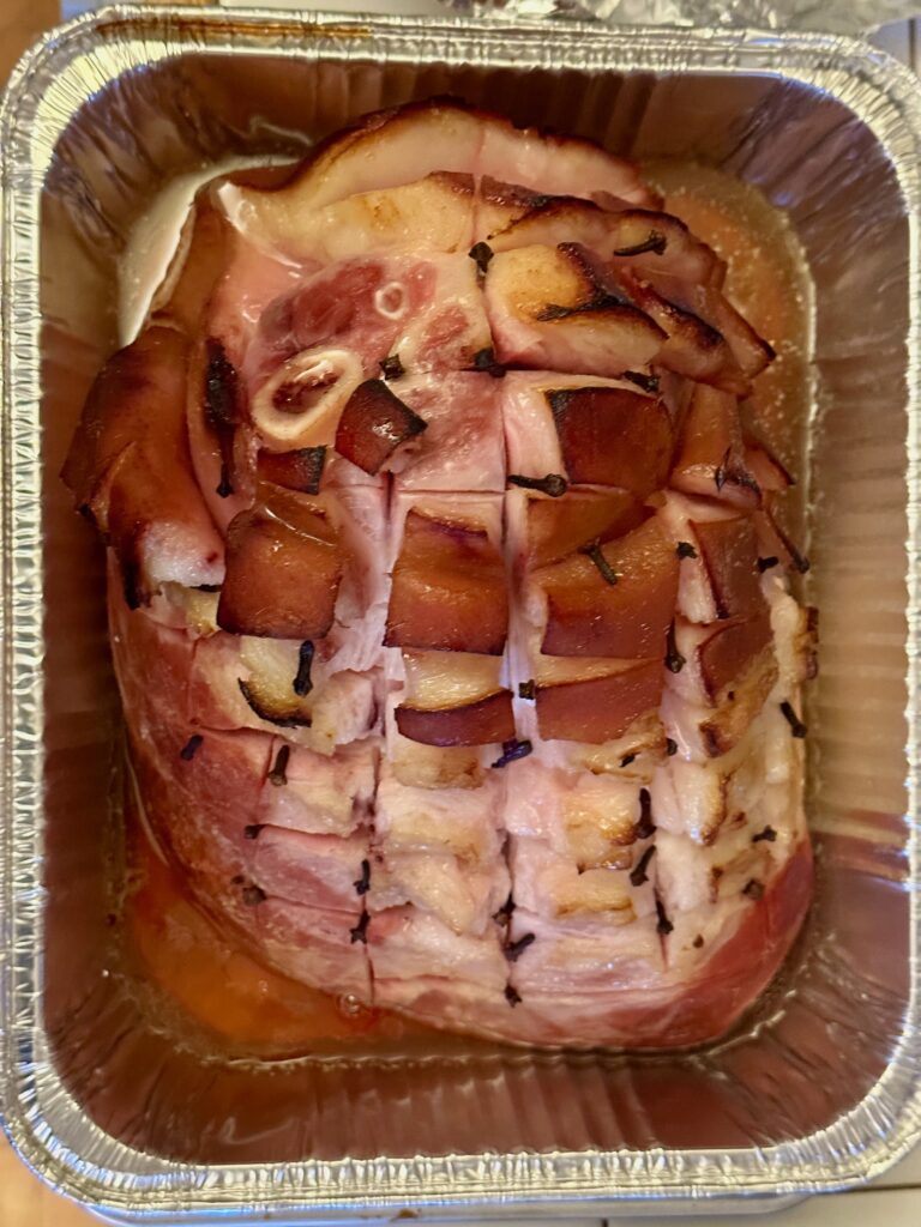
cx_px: 460
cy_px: 614
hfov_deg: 30.3
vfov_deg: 39.7
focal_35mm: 48
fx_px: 1703
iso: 640
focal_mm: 6.86
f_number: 1.78
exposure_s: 1/24
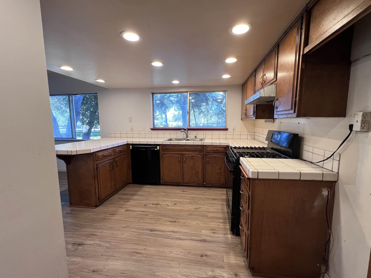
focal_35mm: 14
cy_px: 140
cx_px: 196
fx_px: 150
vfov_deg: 85.7
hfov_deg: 102.0
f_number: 1.8
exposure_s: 1/120
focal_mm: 1.57
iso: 160
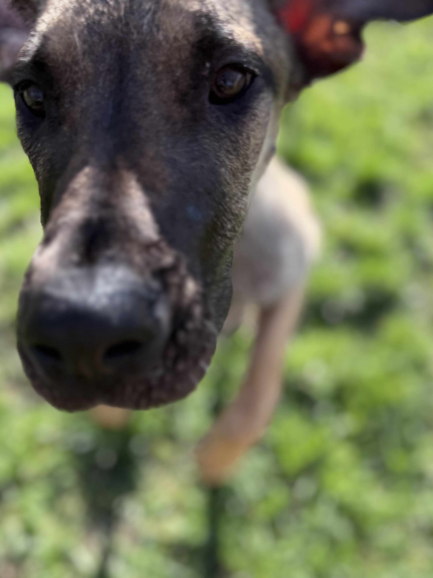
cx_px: 172
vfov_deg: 56.8
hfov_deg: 43.9
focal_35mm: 32
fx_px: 534
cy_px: 309
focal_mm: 6.76
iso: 80
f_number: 1.78
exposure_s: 1/858
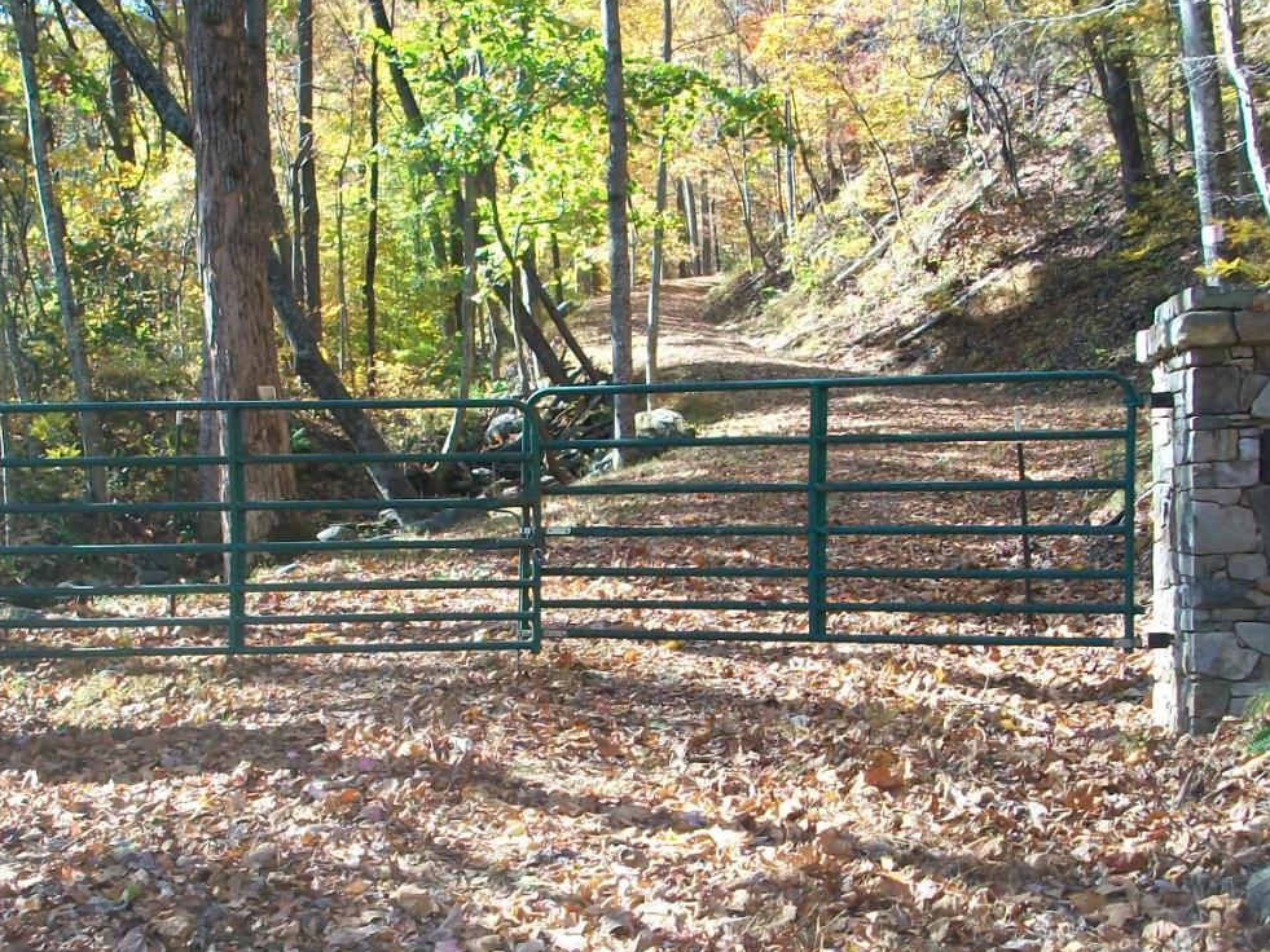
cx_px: 546
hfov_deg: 36.7
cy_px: 578
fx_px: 1908
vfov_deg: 28.0
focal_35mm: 52
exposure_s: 1/125
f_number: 2.8
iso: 80
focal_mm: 5.7
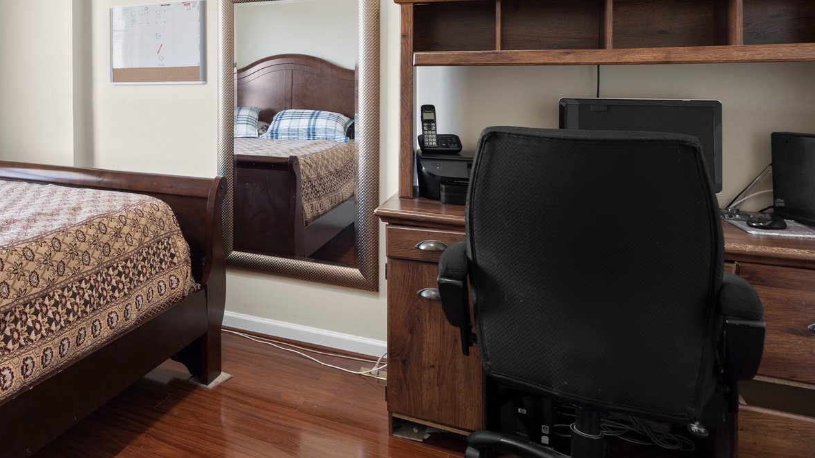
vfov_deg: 38.7
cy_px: 95
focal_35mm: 29
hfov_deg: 59.9
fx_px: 627
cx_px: 145
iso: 250
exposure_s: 1/4
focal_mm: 16
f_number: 7.1
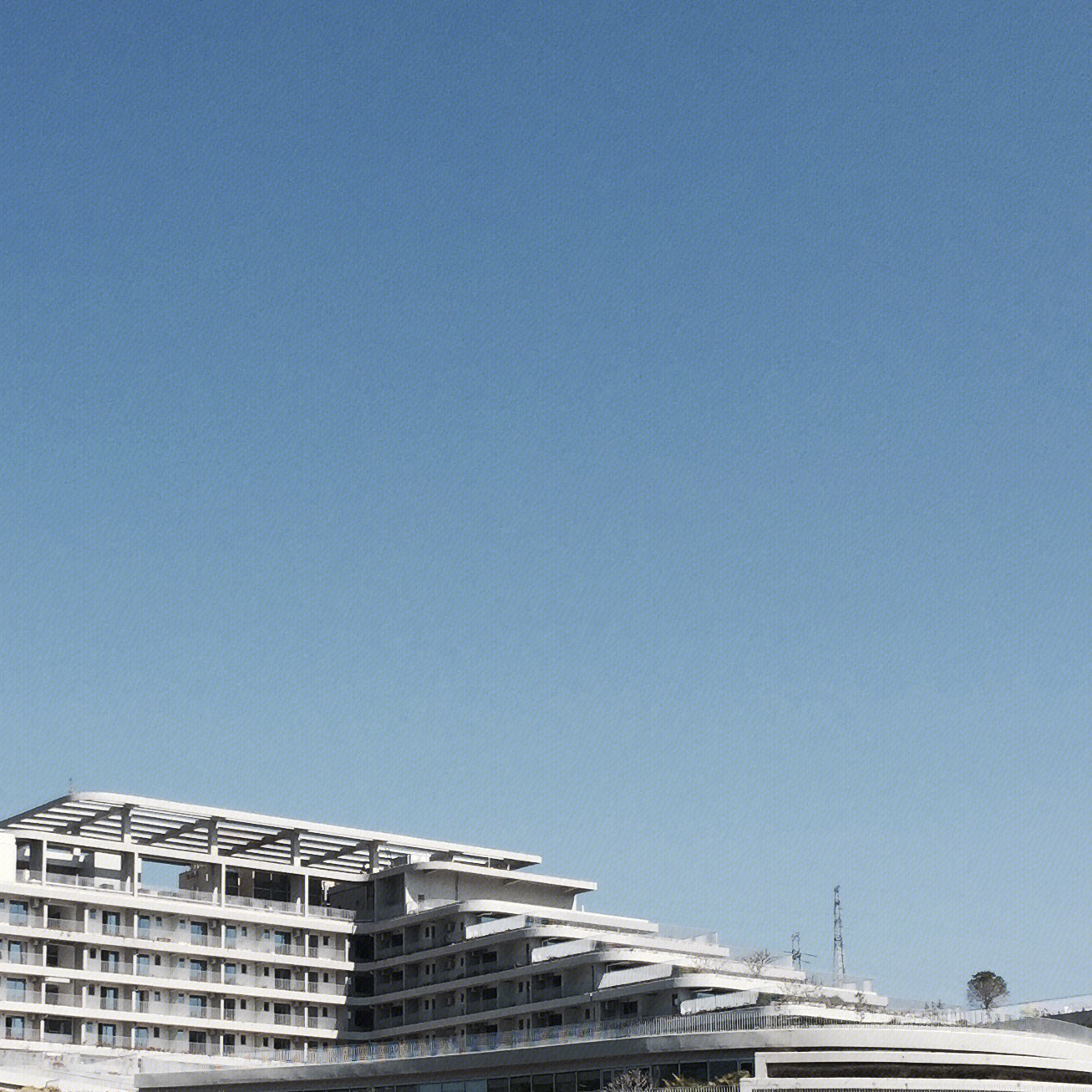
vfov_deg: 26.2
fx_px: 2284
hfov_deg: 26.7
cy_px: 946
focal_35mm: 64
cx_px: 333
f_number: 2.2
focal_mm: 4.15
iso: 32
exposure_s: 1/2825
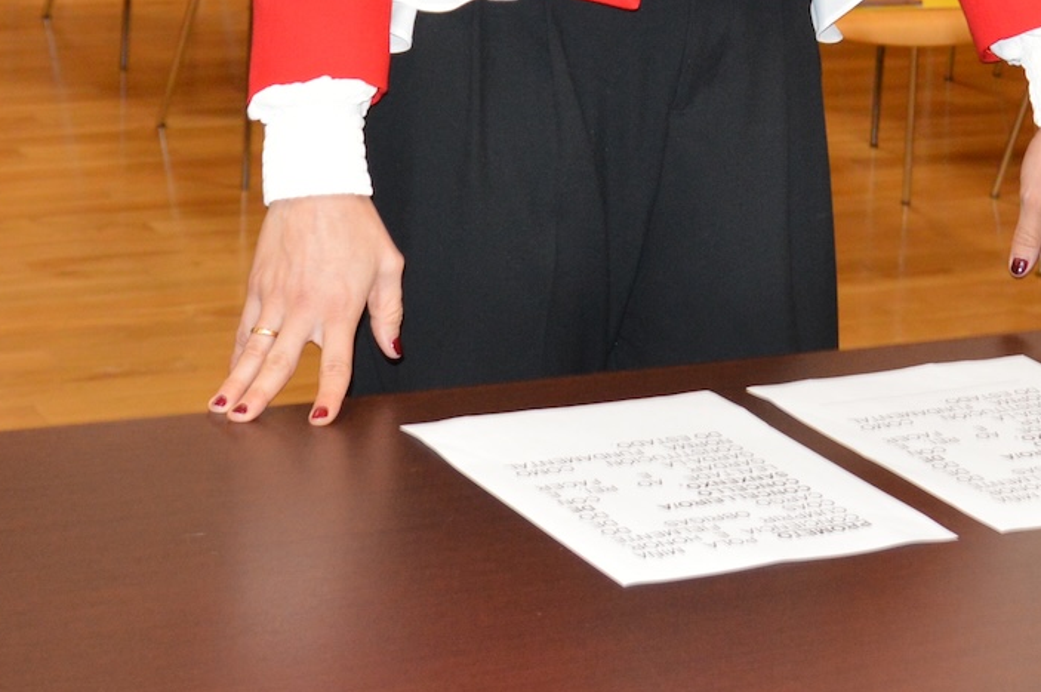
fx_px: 3495
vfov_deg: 10.9
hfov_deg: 16.6
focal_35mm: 121
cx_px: 1063
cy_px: -296
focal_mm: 24
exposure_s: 1/60
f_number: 3.8
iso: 640
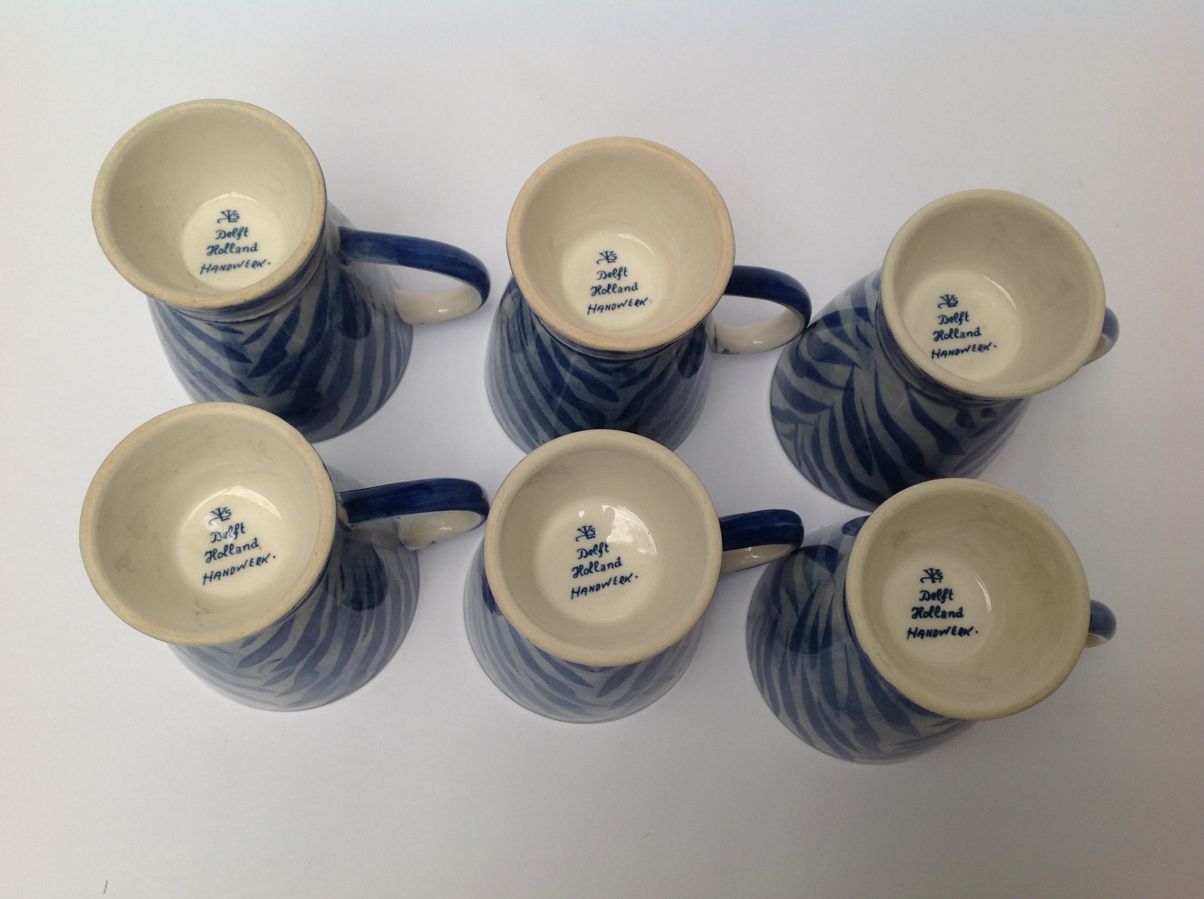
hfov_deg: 52.7
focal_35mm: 35
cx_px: 602
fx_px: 1216
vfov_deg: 40.6
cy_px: 450
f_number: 2.4
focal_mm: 4.28
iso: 50
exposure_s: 1/60
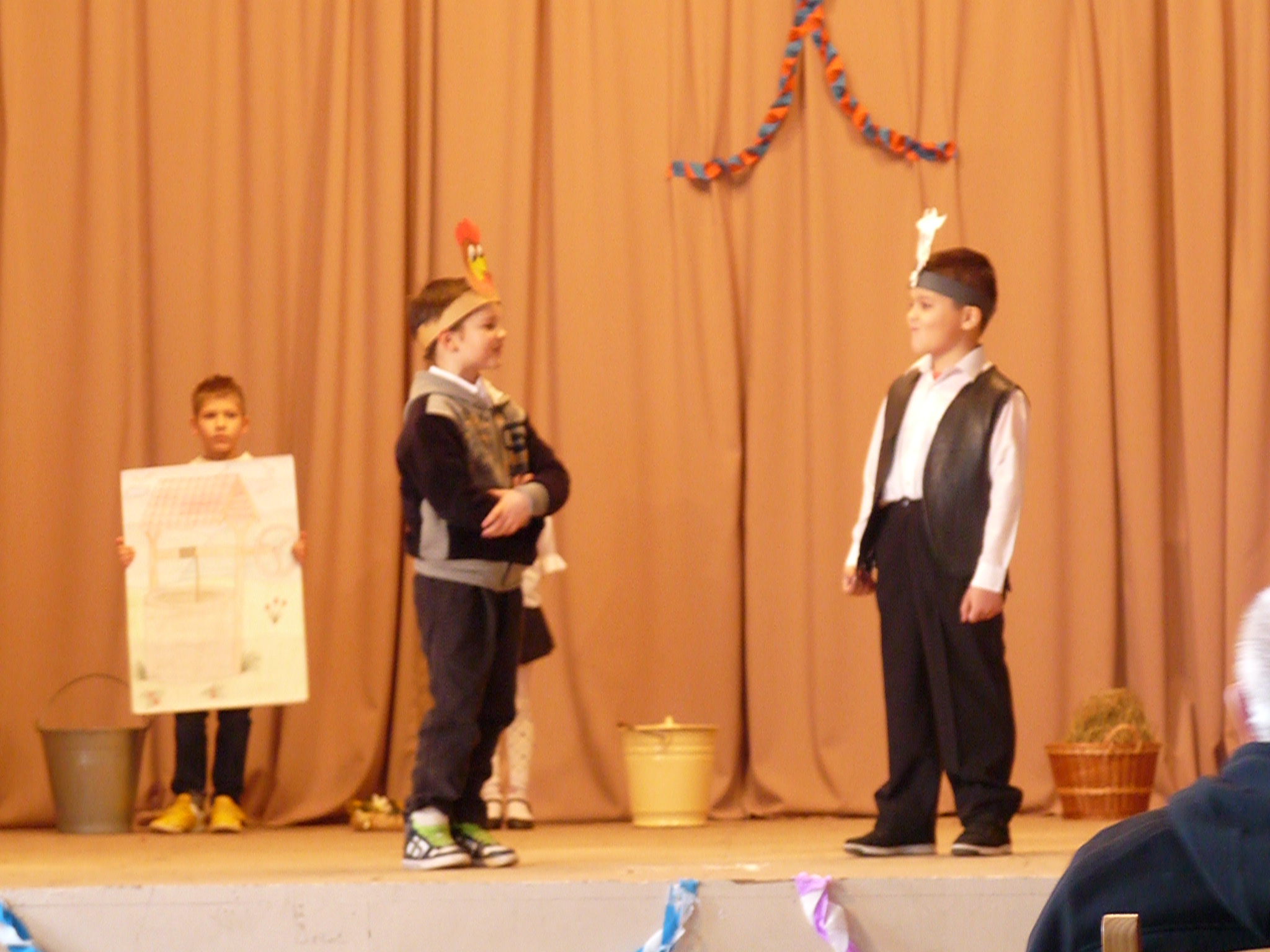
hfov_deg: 11.8
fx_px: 6127
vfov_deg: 8.9
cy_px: 476
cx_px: 635
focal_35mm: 167
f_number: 3.7
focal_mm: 29.7
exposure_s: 1/6
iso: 800
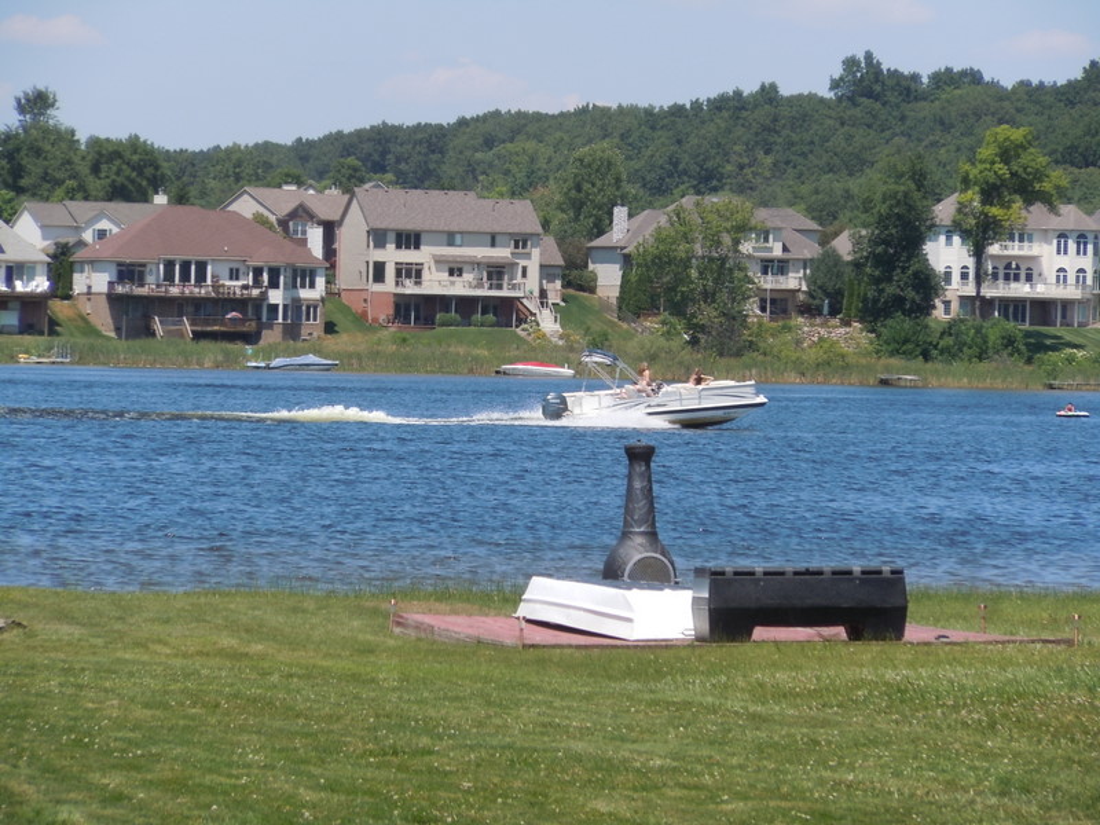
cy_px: 412
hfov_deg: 10.1
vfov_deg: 7.6
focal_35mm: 196
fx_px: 6228
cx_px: 550
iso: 100
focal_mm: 35
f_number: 5.6
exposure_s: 1/400
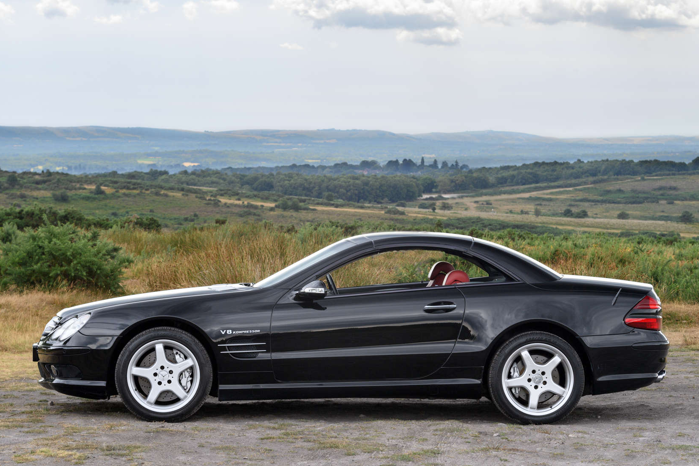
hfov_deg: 16.5
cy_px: 202
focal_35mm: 124
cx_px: 345
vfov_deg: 11.1
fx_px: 2408
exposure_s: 1/40
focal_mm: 102
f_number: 10
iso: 160
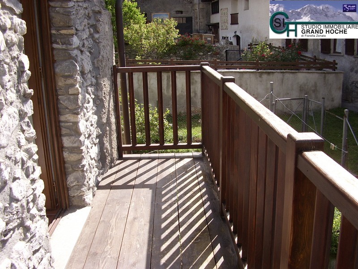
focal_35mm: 30
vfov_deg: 46.8
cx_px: 179
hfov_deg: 60.0
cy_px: 134
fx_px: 310
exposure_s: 1/297
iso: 71
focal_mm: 5.8
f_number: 4.1
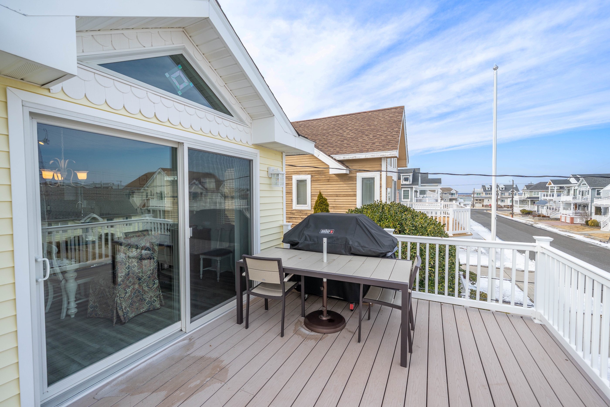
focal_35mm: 15
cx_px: 305
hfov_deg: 100.4
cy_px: 204
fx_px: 254
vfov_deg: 77.3
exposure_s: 1/160
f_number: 8
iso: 100
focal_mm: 15
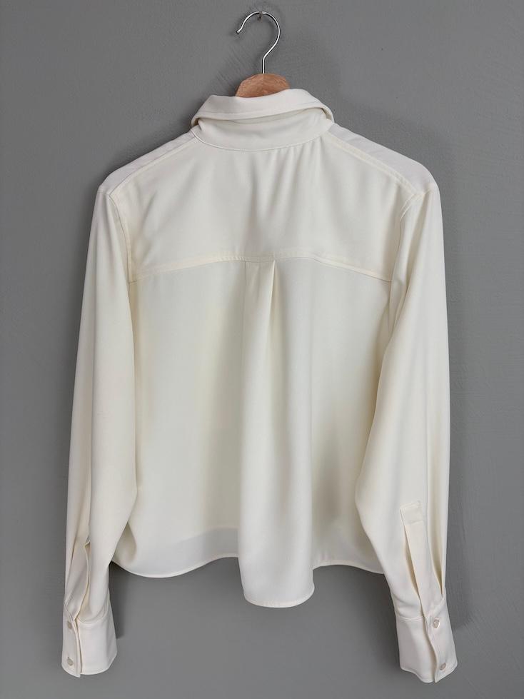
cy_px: 350
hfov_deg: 53.1
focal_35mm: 26
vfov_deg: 67.3
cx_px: 262
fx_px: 525
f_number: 1.6
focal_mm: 5.96
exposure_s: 1/121
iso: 32
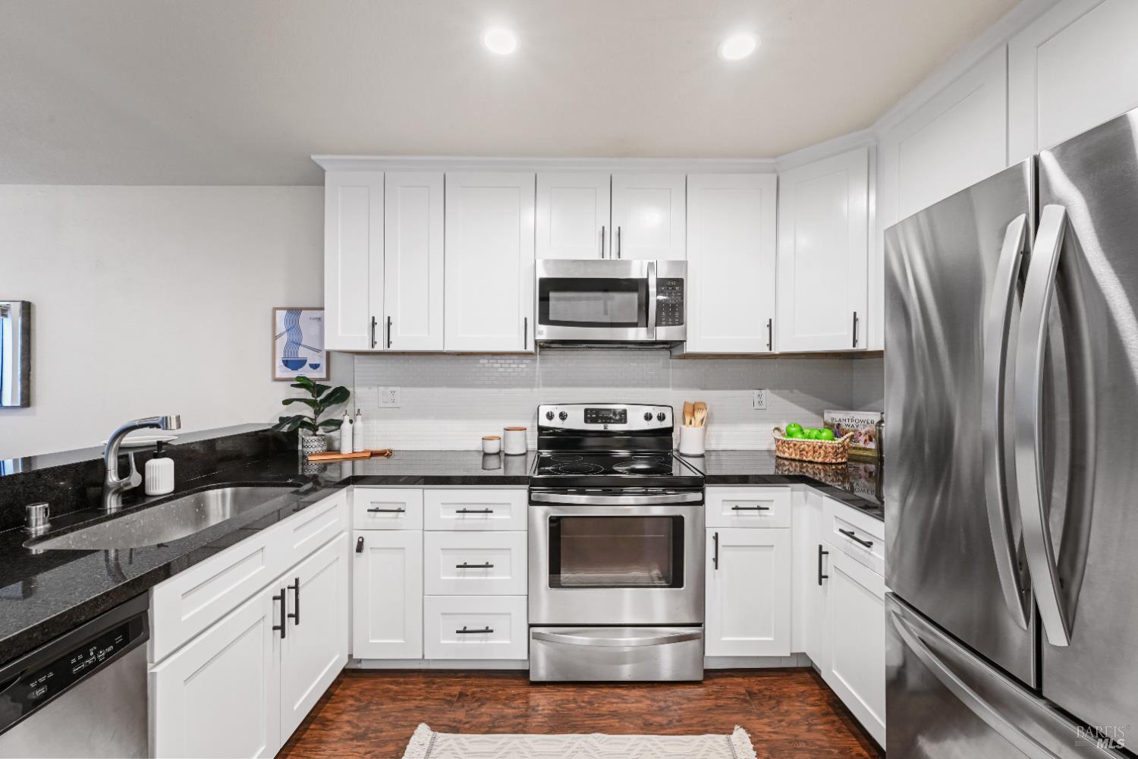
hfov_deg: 104.3
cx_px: 569
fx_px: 443
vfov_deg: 81.2
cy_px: 380
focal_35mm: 14
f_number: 9
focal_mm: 14
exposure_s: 1/4
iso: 1600
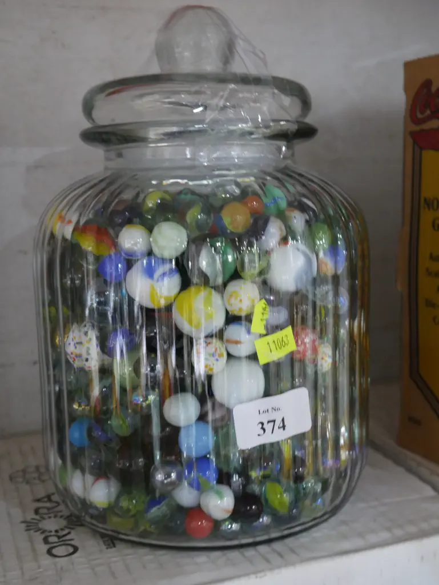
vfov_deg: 44.8
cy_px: 292
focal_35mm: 42
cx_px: 220
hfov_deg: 34.4
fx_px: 710
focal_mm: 21
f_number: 4.6
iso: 3200
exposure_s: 1/40
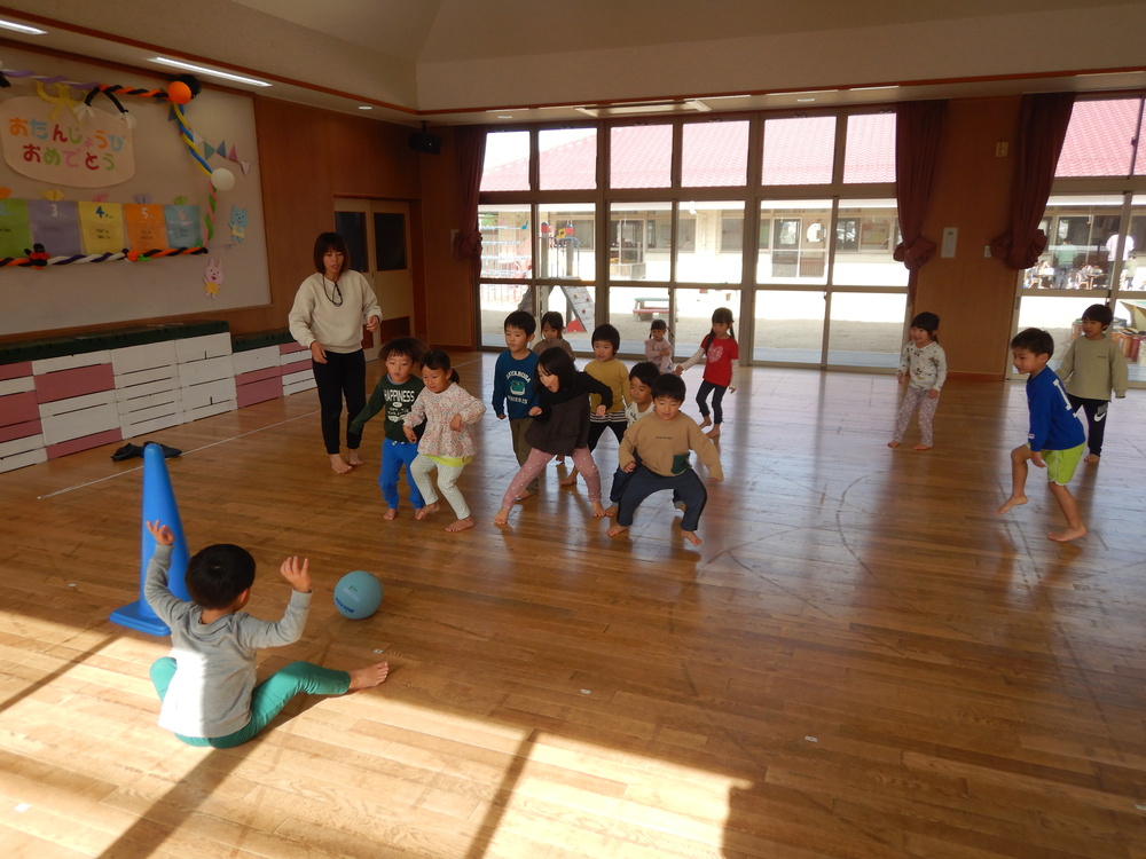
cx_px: 573
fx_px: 795
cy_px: 430
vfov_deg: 56.8
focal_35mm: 24
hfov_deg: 71.6
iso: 125
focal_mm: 4.3
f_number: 2.8
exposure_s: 1/400
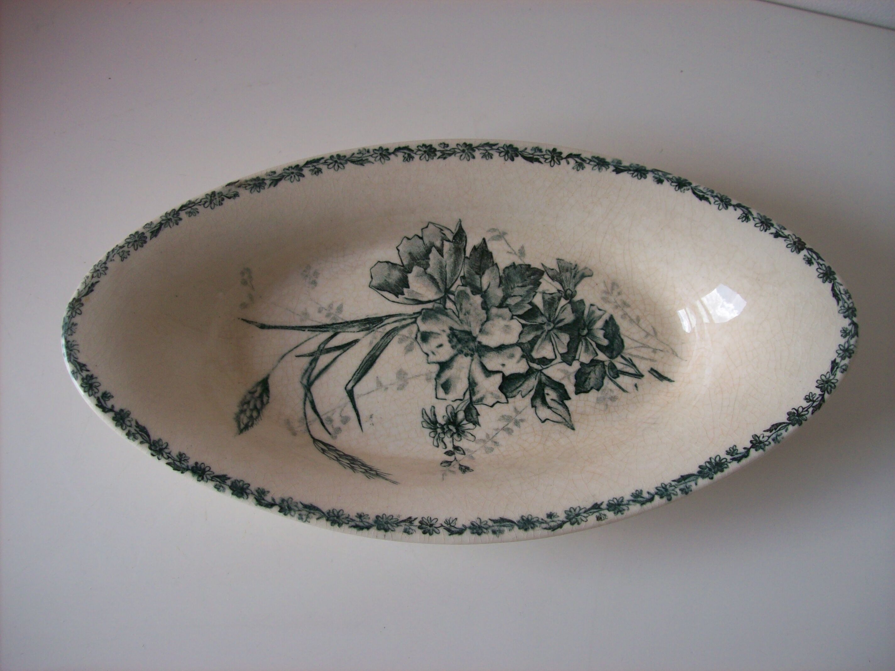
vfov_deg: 39.6
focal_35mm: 36
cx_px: 448
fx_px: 930
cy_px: 336
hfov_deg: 51.4
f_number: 2.7
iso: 80
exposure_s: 1/202
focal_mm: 6
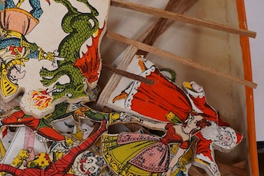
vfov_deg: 11.6
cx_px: 57
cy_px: 107
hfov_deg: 17.2
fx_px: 866
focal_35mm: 118
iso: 1250
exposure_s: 1/160
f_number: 5.6
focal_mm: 30
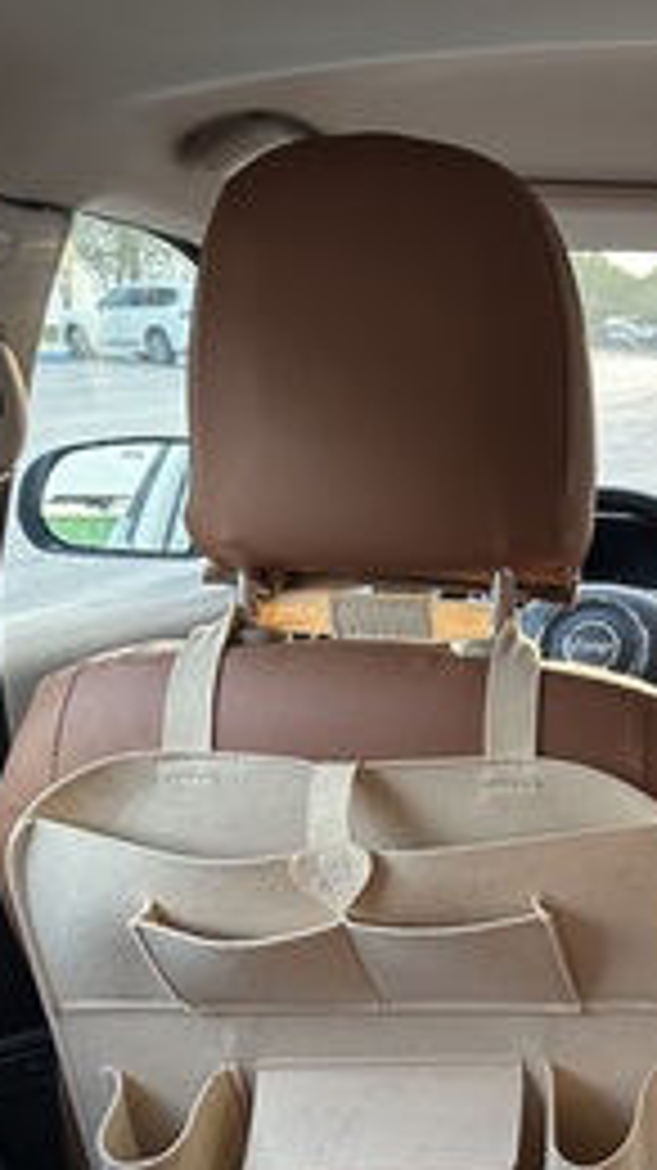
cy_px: 691
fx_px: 1427
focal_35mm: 46
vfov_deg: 44.4
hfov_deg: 22.7
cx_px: 889
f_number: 1.78
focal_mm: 6.86
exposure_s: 1/120
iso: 250
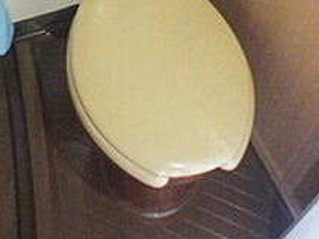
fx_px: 645
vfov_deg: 20.1
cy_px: -17
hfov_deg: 27.5
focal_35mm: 70
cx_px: 94
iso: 6400
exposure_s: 1/40
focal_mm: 16
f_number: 3.5
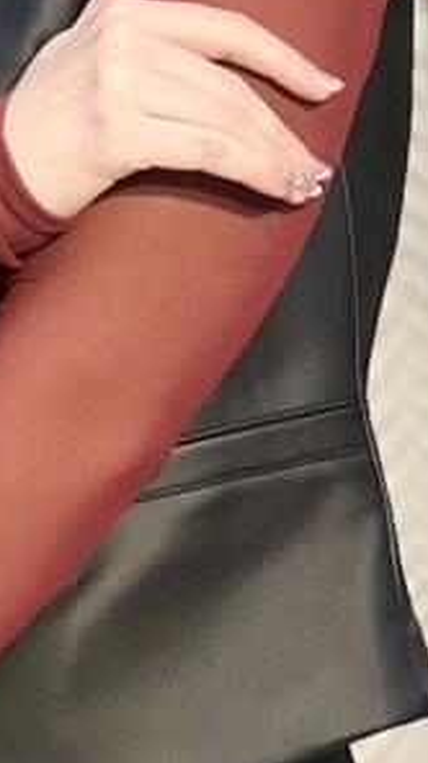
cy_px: 365
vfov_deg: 5.7
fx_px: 7644
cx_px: -15
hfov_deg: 3.2
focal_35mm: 378
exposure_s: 1/50
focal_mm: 9
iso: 125
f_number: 2.8
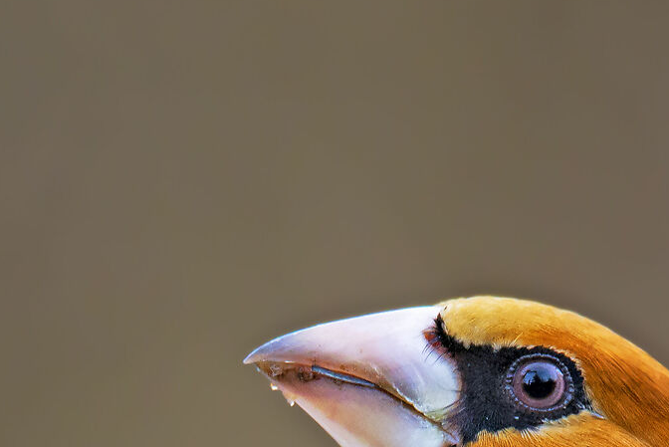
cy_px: 742
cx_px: 483
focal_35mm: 3212
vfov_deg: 0.4
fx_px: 59726
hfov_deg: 0.6
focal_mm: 600
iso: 800
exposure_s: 1/160
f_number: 8
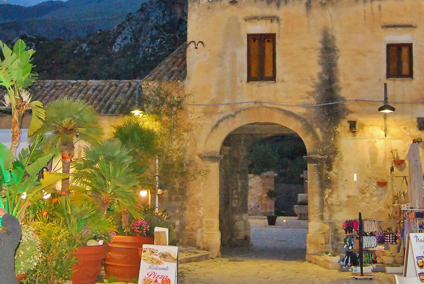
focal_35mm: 63
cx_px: 179
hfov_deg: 31.8
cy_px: 90
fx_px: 743
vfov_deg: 21.5
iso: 1600
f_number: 3.5
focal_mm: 18
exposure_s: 1/60
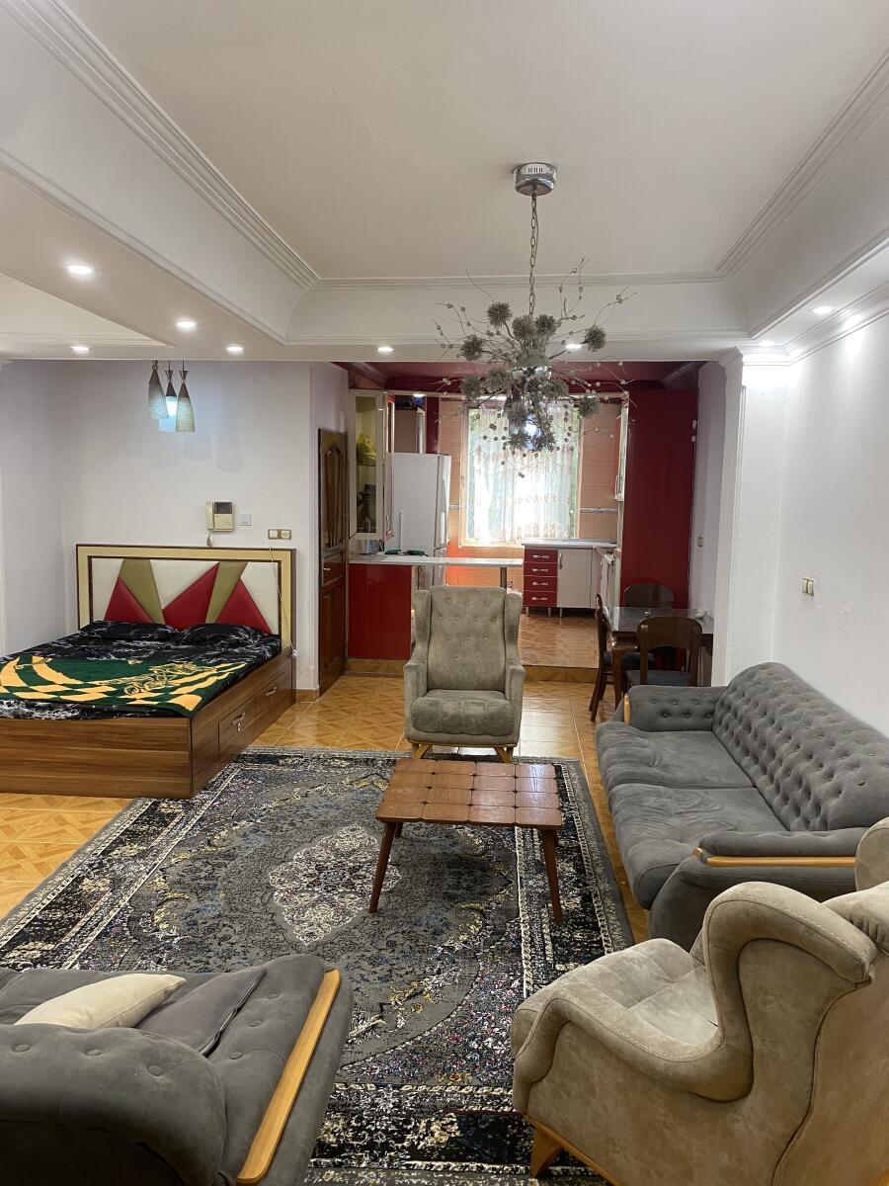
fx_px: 890
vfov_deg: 67.3
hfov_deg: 53.1
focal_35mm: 26
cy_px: 593
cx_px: 444
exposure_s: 1/50
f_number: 1.8
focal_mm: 4.25
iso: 80
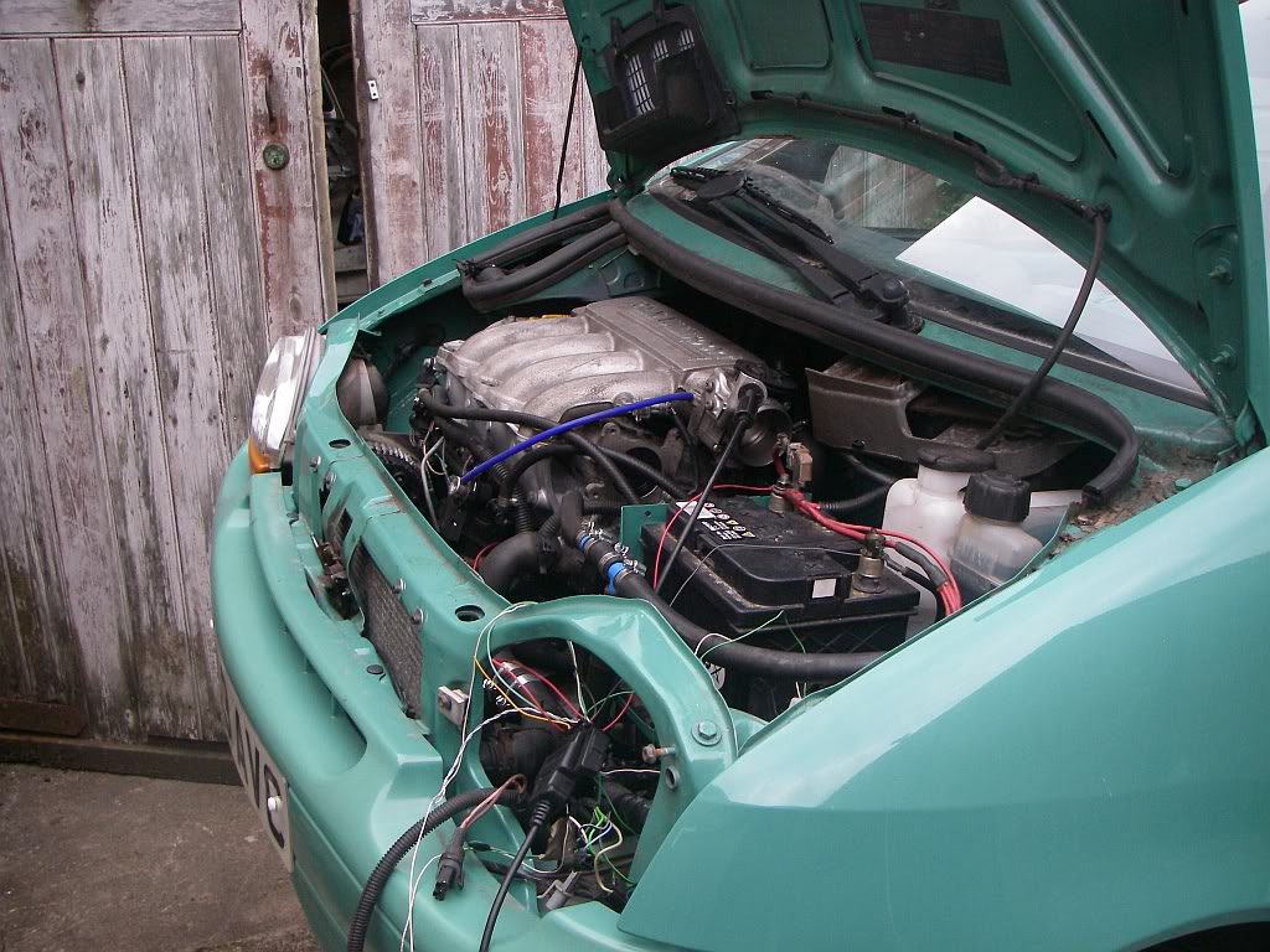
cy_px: 476
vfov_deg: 37.7
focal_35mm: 38
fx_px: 1394
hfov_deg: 49.0
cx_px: 635
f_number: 3.3
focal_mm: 6.3
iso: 200
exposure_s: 1/40
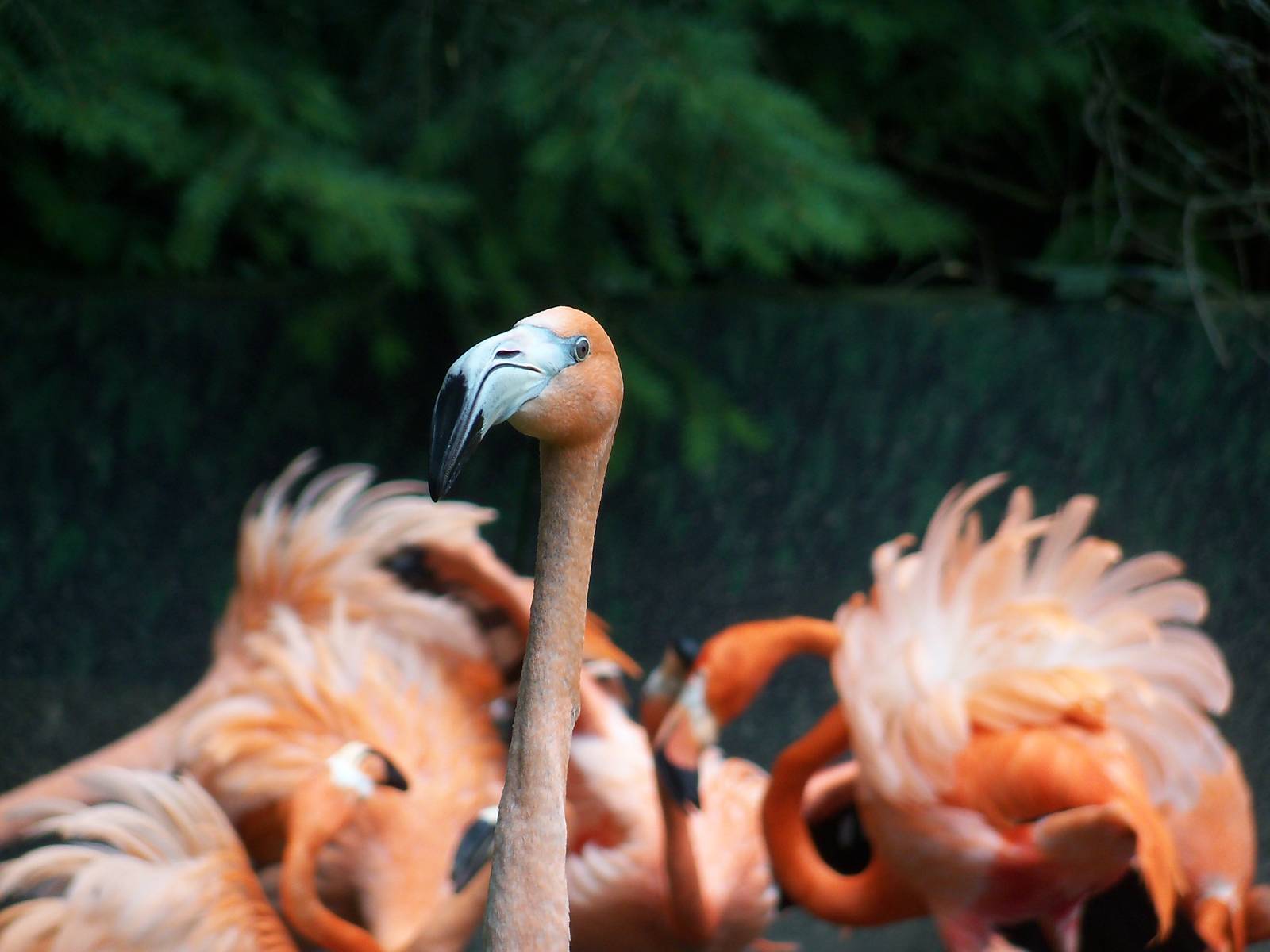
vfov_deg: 4.2
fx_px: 12841
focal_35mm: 350
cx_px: 635
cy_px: 476
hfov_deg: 5.7
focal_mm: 62
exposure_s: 1/250
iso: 100
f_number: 4.8
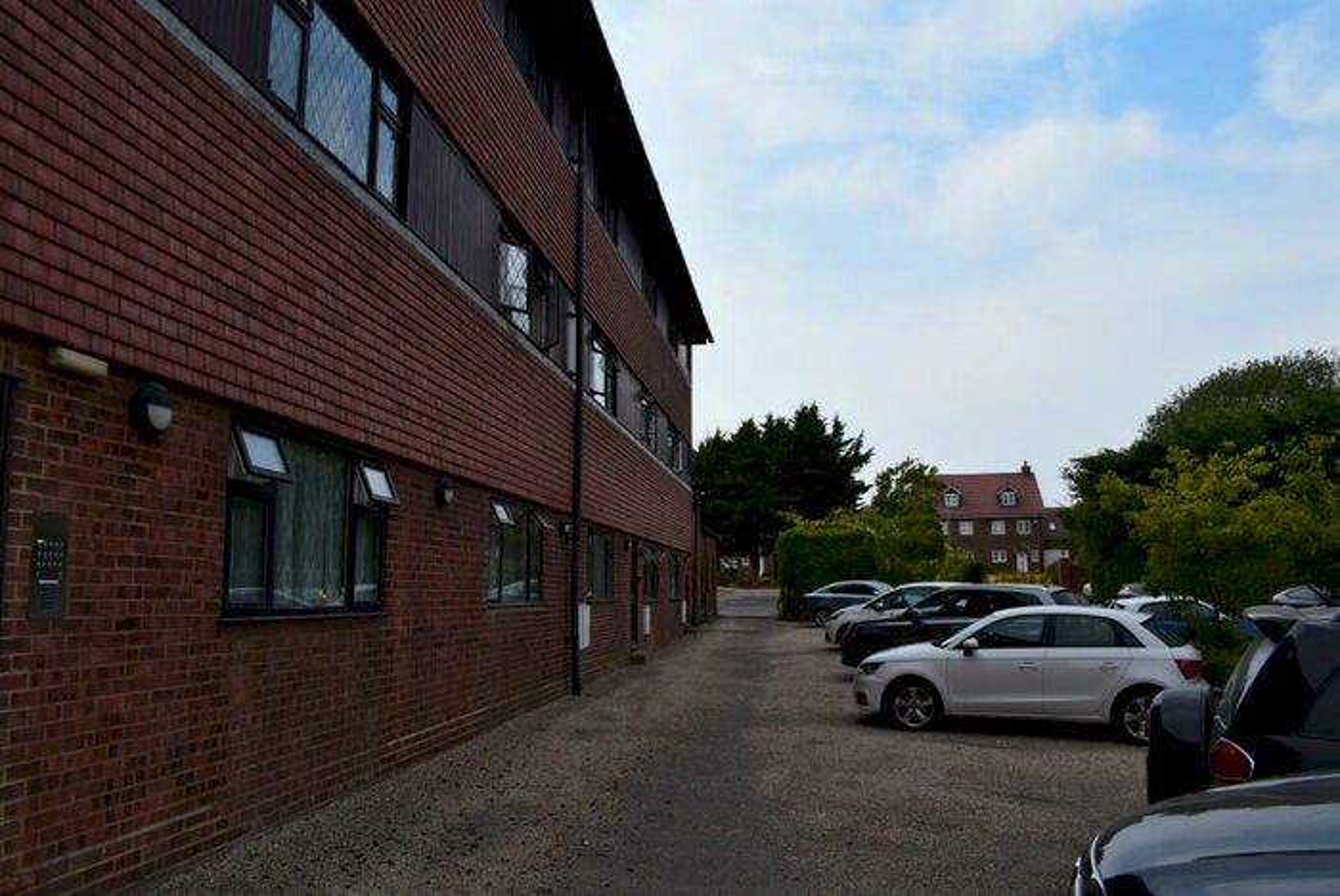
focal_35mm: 27
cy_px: 448
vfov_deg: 48.0
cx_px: 670
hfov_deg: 67.3
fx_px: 1006
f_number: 11
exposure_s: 1/500
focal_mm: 18
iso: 360
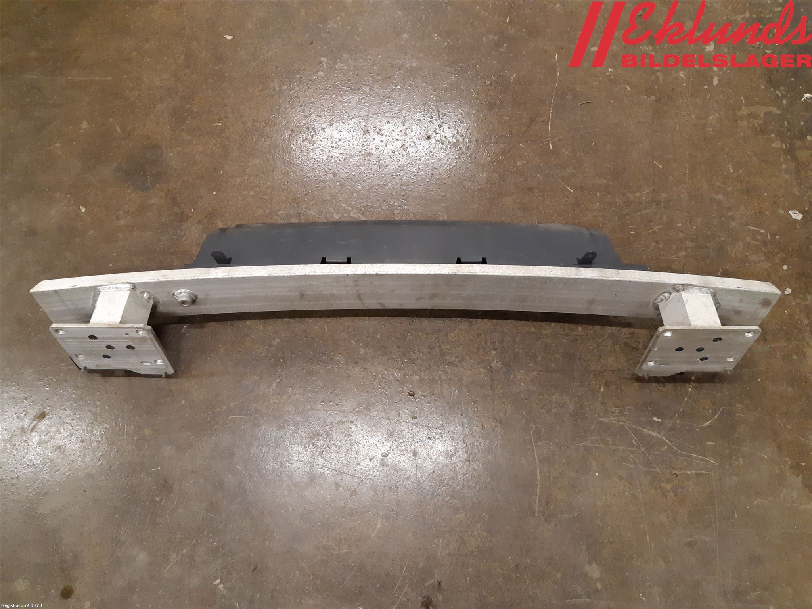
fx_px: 610
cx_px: 406
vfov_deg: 53.1
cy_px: 304
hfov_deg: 67.3
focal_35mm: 26
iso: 250
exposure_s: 1/60
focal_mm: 3.93
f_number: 1.7
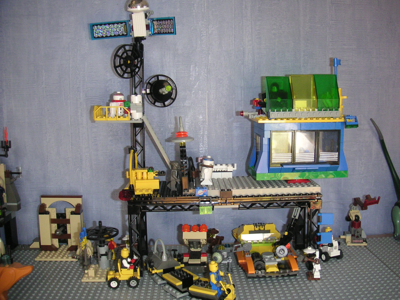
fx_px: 428
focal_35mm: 37
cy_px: 150
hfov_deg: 50.1
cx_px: 200
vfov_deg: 38.7
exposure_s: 1/45
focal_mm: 5.7
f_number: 2.8
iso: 160
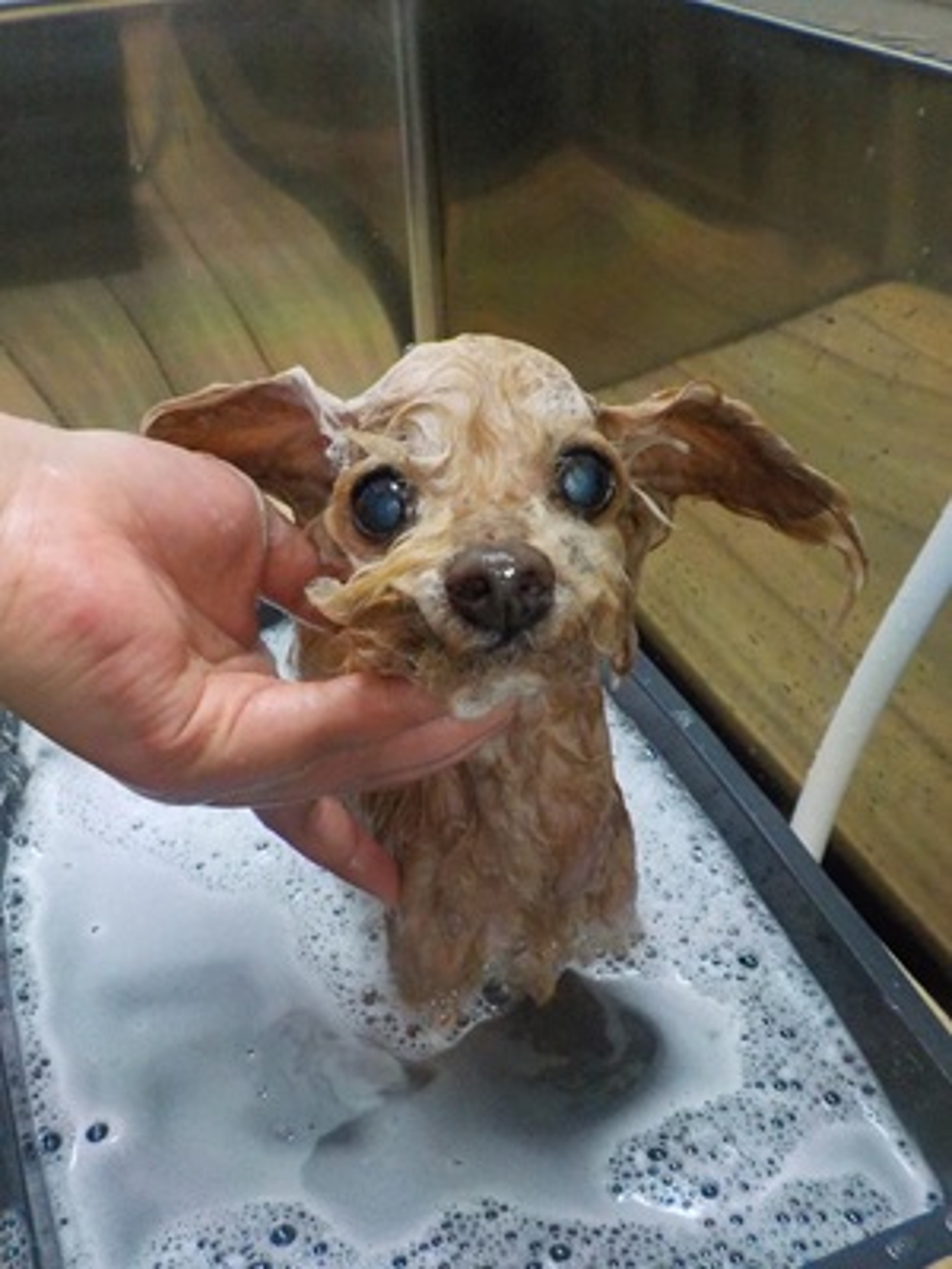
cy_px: 634
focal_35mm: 30
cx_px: 476
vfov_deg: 60.0
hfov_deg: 46.8
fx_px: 1100
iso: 800
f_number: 3.3
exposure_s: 1/50
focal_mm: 4.1
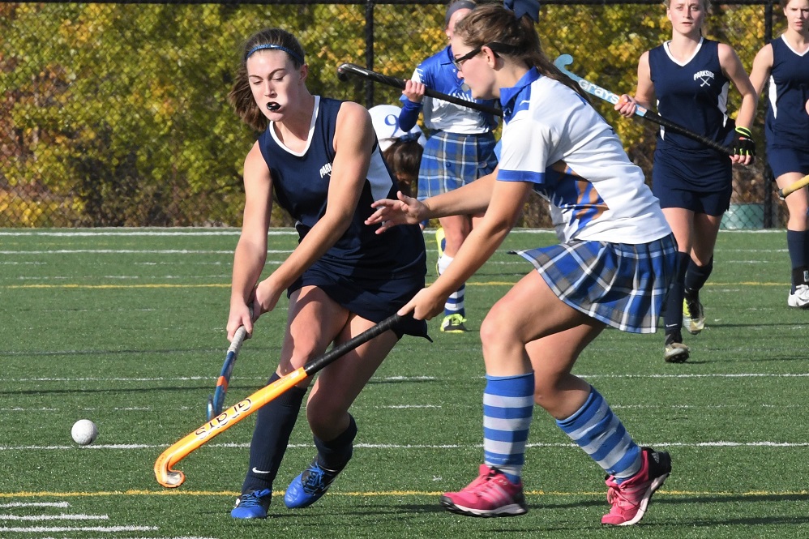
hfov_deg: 6.9
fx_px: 6740
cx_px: 404
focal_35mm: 300
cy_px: 270
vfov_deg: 4.6
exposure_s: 1/1000
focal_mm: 200
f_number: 16
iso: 1600
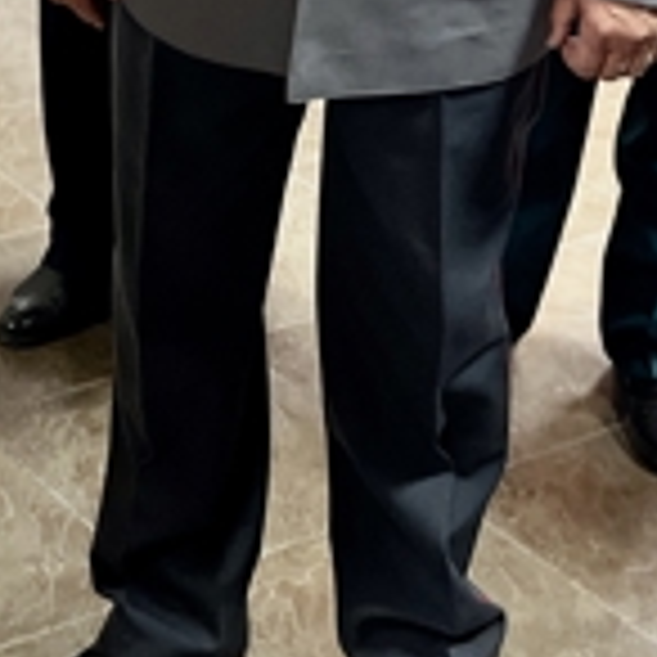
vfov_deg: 15.6
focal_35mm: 105
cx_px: 56
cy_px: -261
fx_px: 2255
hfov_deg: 16.3
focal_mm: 5.1
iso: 250
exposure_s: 1/50
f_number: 1.6
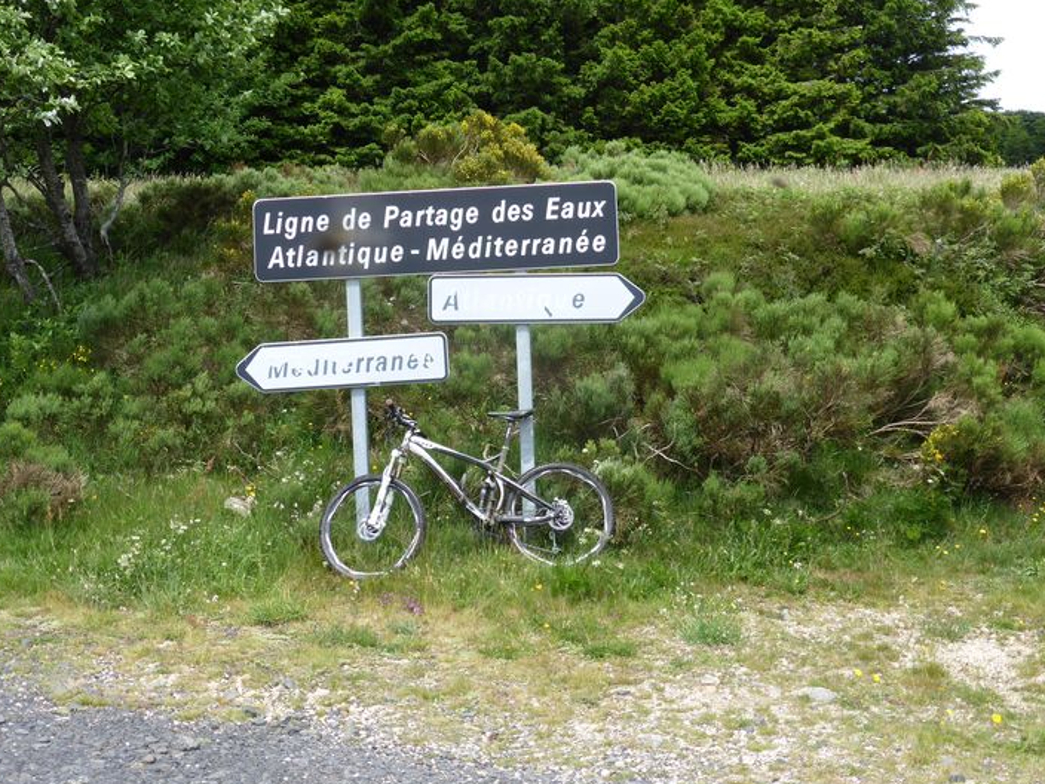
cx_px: 479
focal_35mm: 48
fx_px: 1449
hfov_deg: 39.6
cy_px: 377
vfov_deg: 30.3
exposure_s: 1/400
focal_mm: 7.9
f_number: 4.1
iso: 100
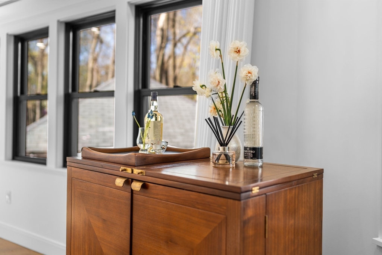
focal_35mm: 35
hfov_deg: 54.4
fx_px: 371
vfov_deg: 37.9
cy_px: 128
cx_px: 191
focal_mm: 35
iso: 100
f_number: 2
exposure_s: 1/40
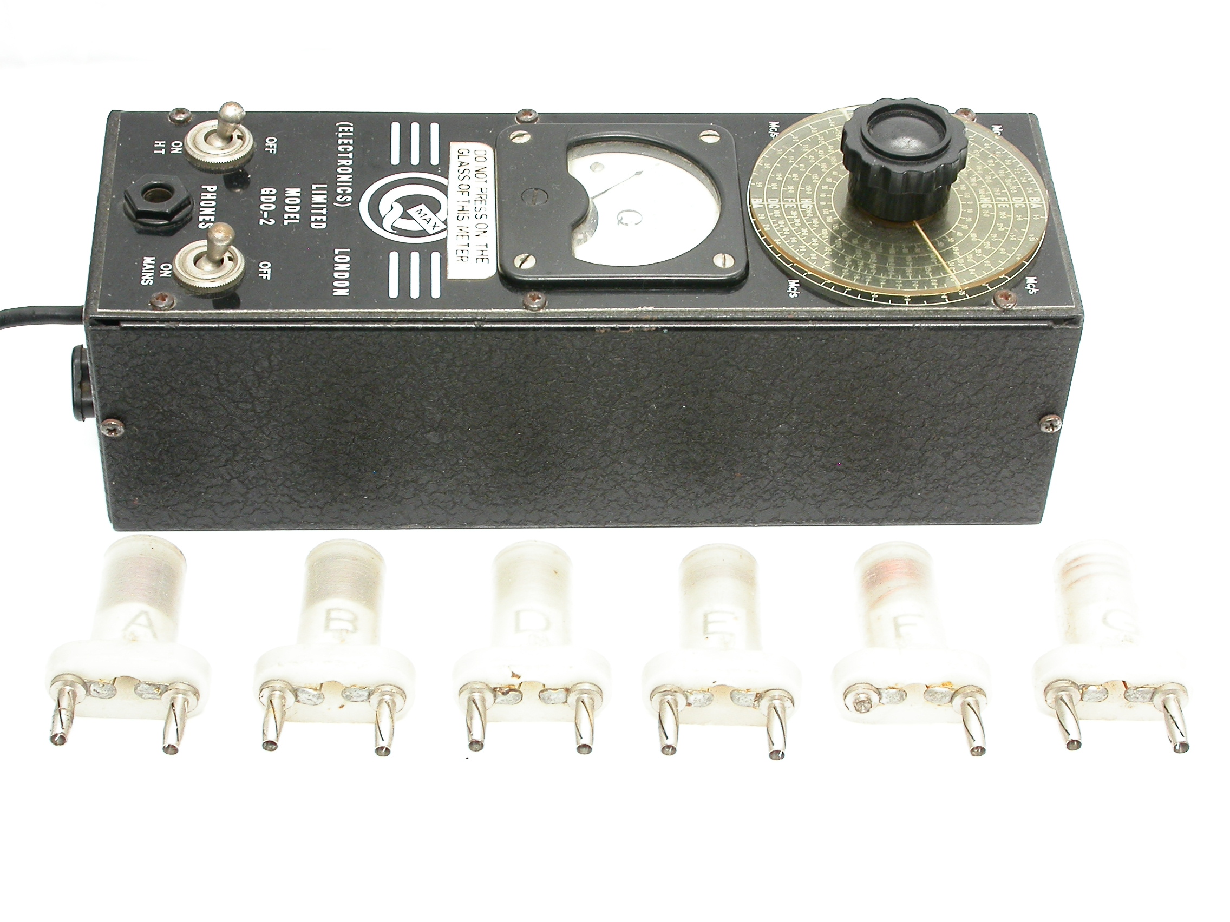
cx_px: 615
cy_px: 461
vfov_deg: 18.2
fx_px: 2878
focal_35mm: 81
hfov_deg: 24.1
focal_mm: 16.9
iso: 100
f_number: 4.5
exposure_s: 1/3.8
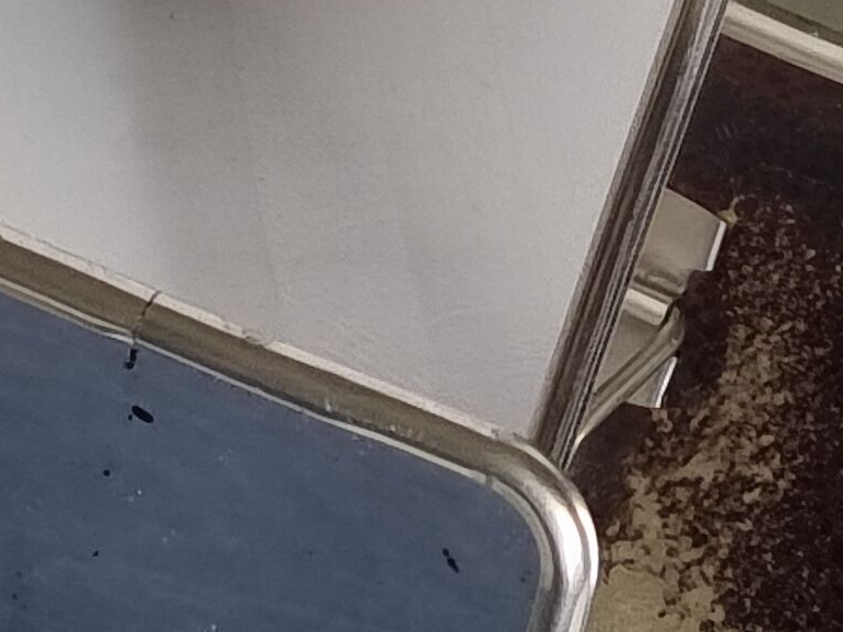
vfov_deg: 10.4
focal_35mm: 136
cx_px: -67
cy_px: 1085
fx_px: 3311
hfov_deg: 14.2
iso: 80
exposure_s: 1/100
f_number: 1.8
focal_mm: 5.4
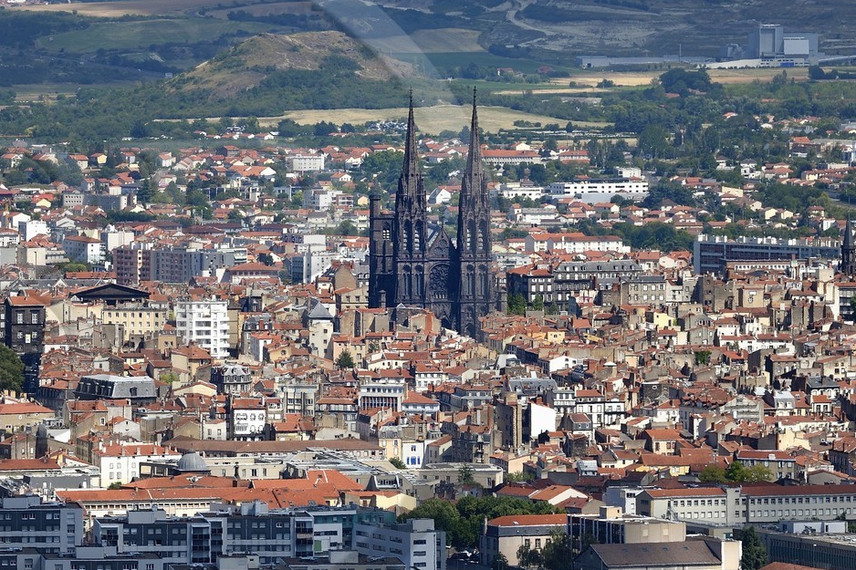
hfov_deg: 6.7
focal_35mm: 307
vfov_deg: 4.5
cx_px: 130
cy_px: 293
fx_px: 7298
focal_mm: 180
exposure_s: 1/500
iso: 200
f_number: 9
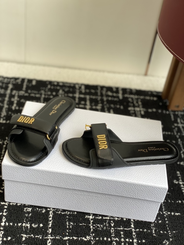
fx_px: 369
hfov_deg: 28.0
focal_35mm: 52
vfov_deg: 36.8
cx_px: 92
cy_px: 122
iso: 25
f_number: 2
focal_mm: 6
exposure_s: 1/122
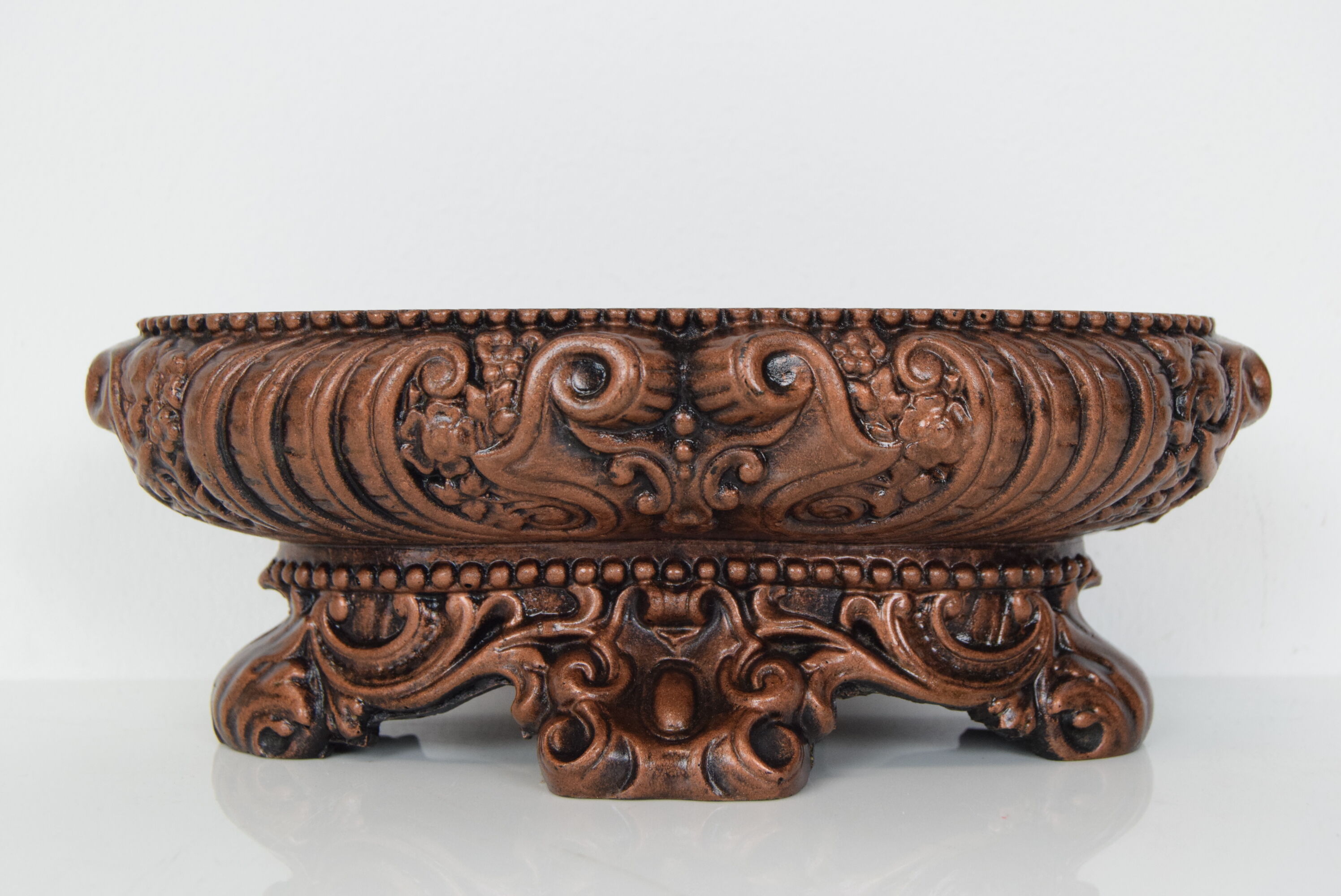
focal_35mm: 51
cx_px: 670
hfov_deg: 38.9
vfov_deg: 26.5
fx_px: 1901
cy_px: 448
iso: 1600
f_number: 7.1
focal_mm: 34
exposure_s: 1/200
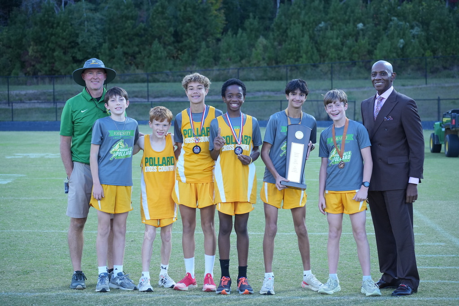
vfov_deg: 13.7
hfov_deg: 20.4
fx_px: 1275
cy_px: 153
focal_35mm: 100
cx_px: 230
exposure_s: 1/200
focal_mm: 100
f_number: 6.3
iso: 2000
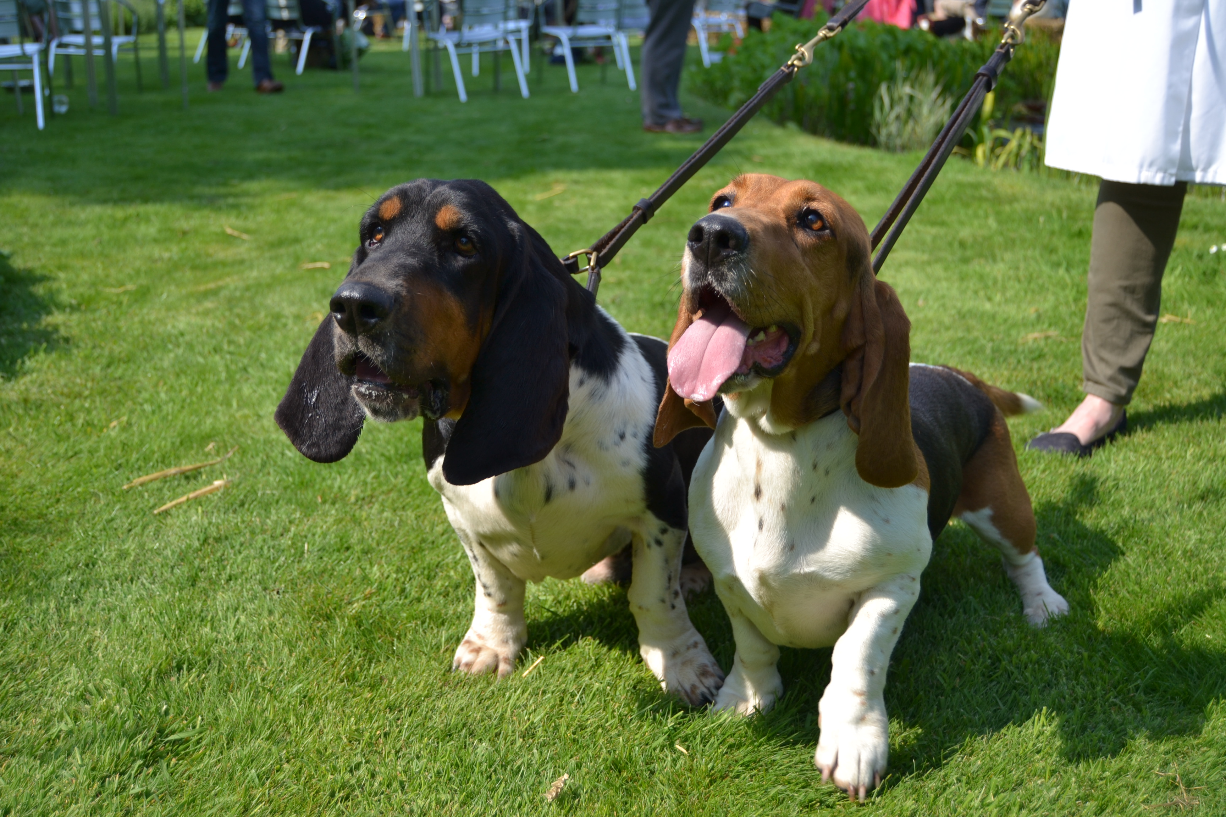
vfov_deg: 29.9
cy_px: 408
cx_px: 613
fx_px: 1532
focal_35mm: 45
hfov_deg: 43.6
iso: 100
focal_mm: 30
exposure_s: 1/500
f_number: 4.2
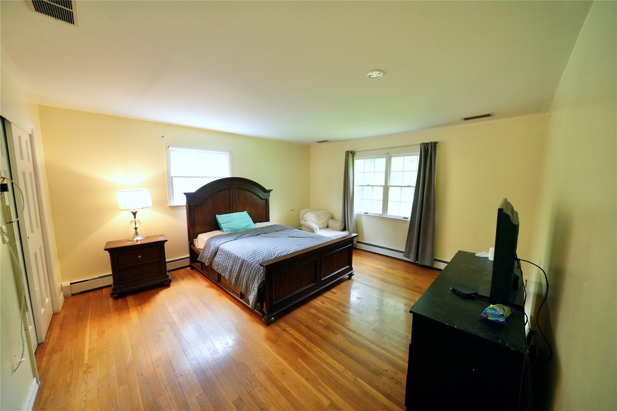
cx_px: 308
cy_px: 206
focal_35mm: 12
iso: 4000
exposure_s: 1/100
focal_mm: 12
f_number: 4
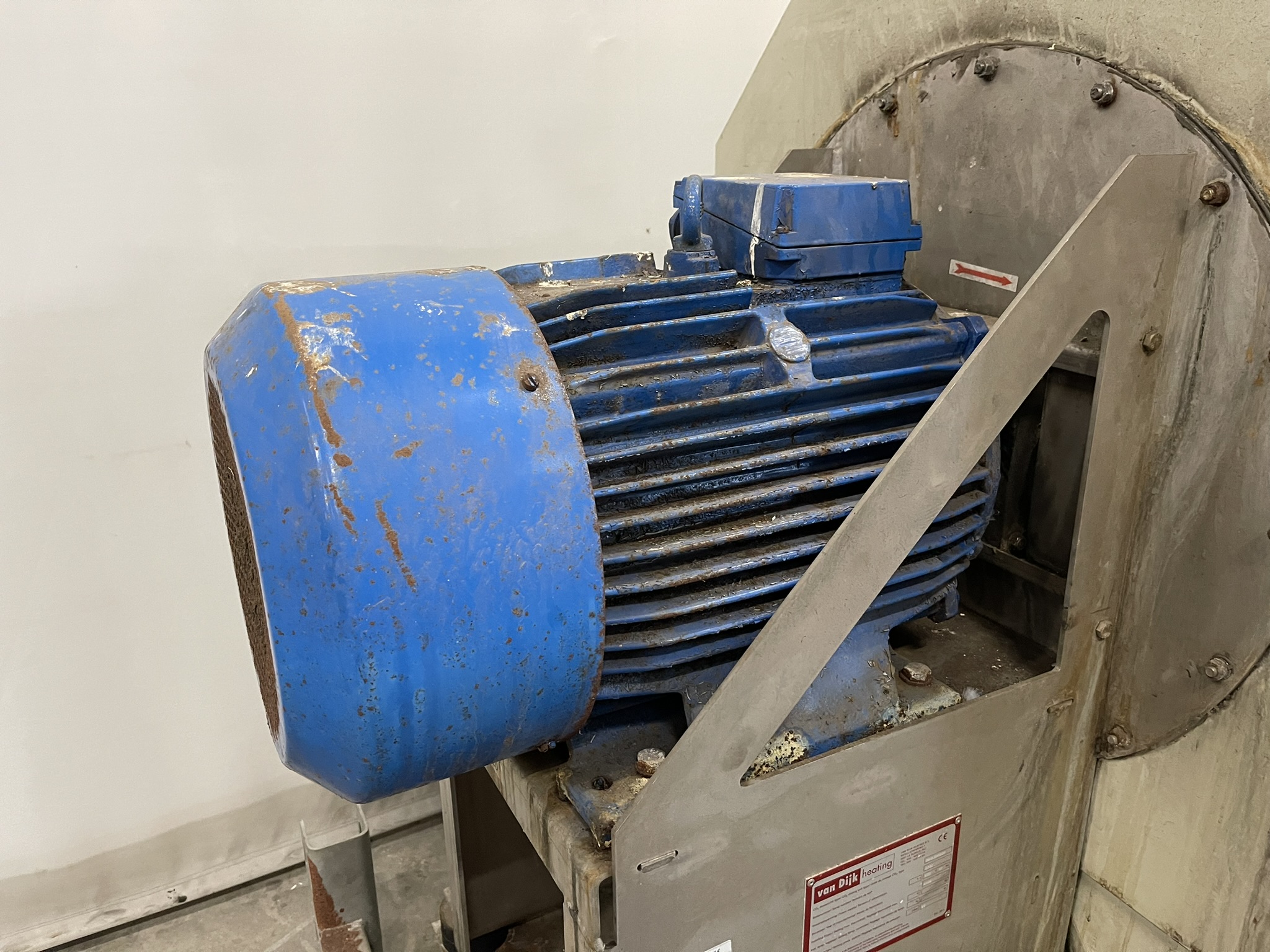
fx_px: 917
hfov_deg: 69.4
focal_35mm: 25
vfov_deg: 54.9
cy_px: 476
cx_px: 635
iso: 400
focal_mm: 5.1
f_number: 1.6
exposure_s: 1/33
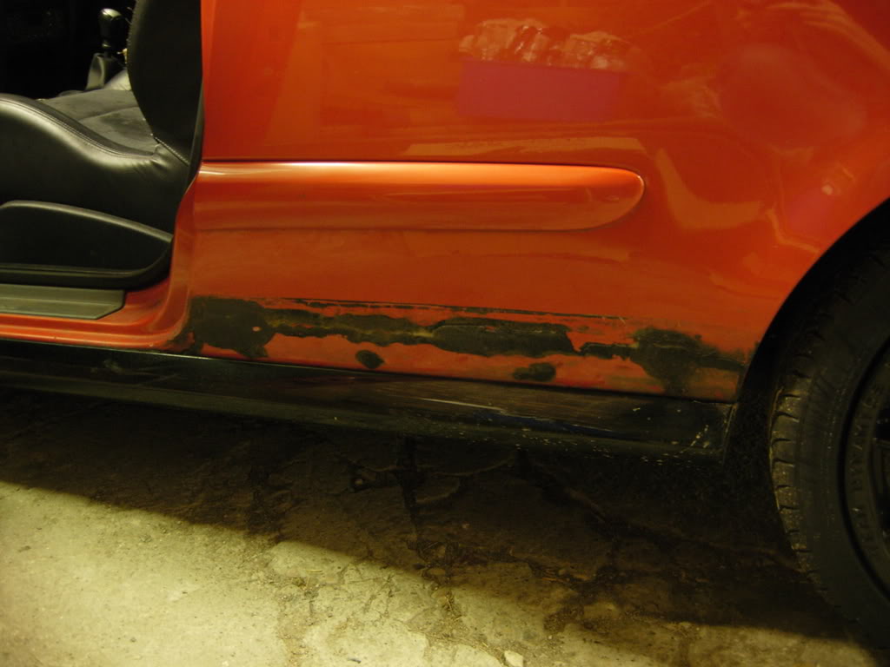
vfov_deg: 39.7
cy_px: 334
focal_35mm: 36
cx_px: 445
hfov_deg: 51.4
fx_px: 926
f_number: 2.7
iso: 200
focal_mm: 7.5
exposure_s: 1/1.7
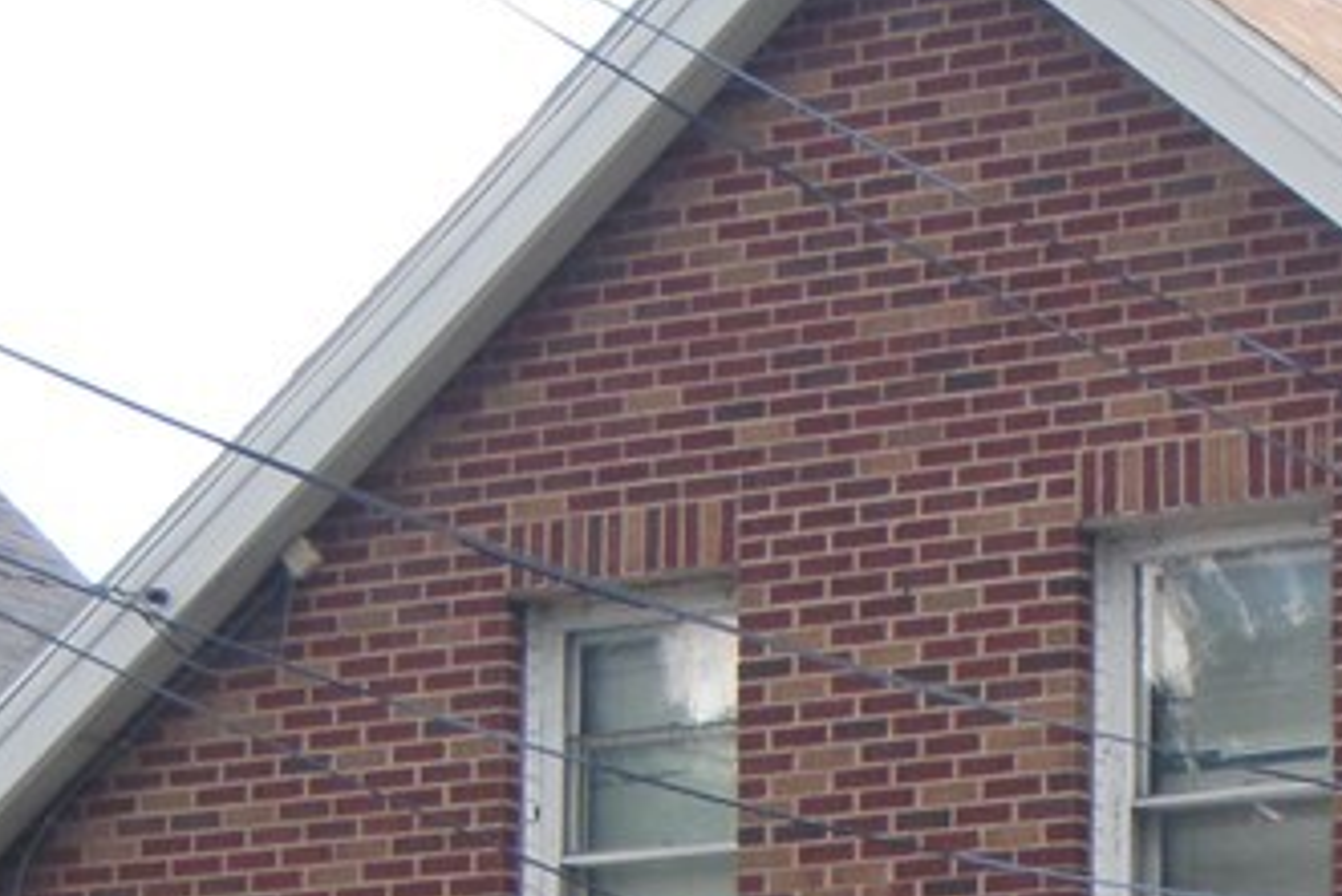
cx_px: 1666
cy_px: 1346
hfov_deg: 9.8
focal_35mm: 206
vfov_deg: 6.6
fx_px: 7682
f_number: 4.5
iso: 80
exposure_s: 1/125
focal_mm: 11.45
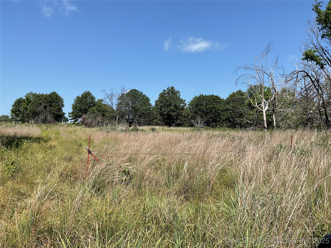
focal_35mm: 29
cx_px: 166
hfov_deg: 61.7
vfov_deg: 48.2
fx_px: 277
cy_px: 124
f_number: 1.8
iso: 16
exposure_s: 1/1626
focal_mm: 3
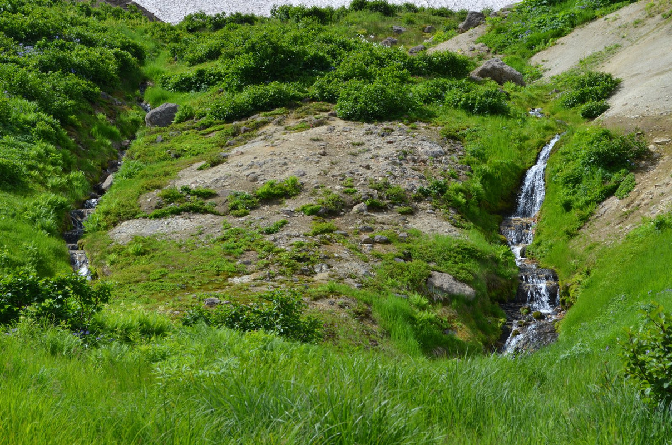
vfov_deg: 16.5
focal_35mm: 82
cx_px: 336
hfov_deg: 24.7
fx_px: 1537
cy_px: 222
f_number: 8
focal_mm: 55
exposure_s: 1/250
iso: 100
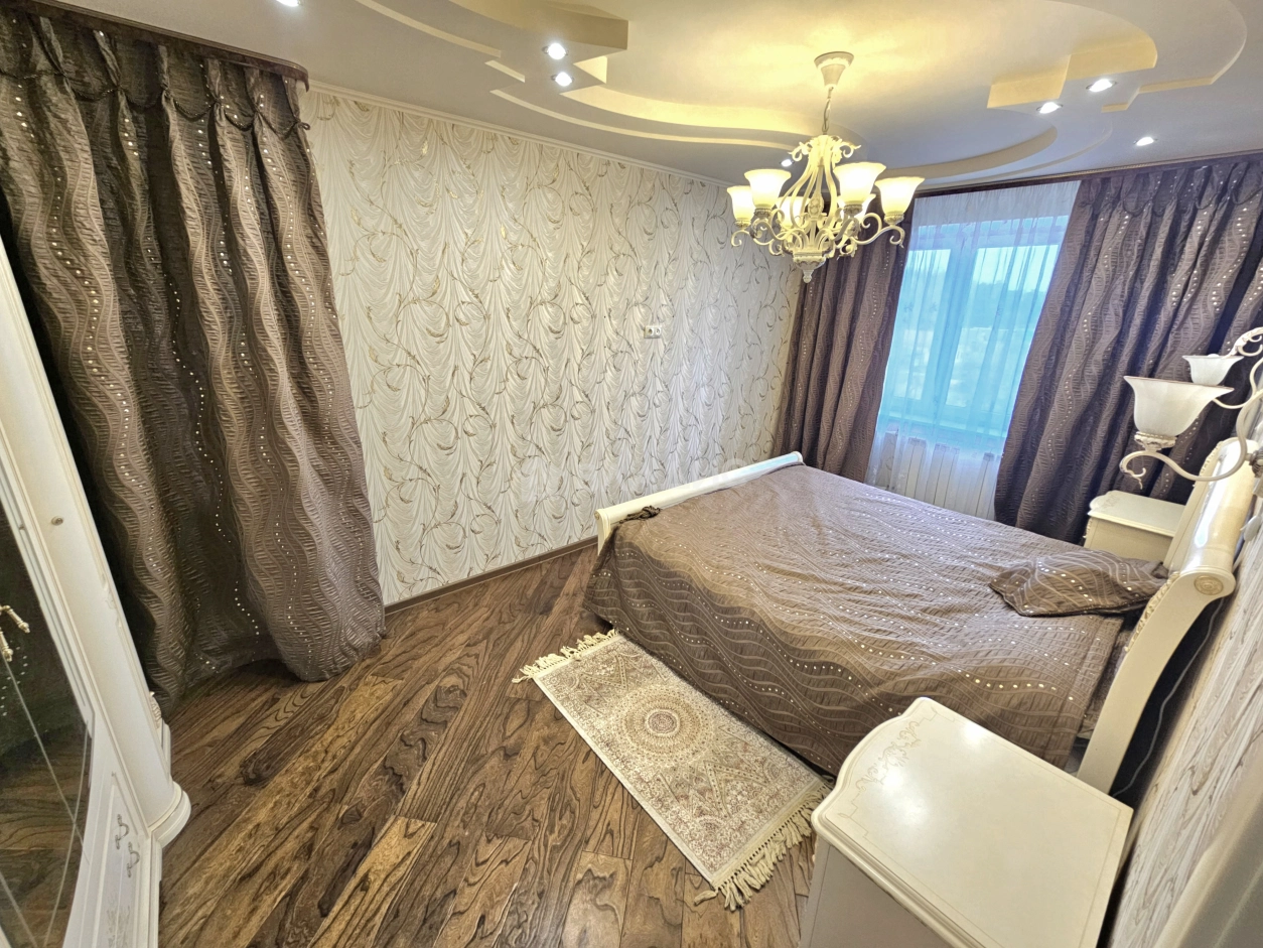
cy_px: 474
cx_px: 632
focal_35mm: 13
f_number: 2.2
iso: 100
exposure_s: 1/50
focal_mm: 2.2
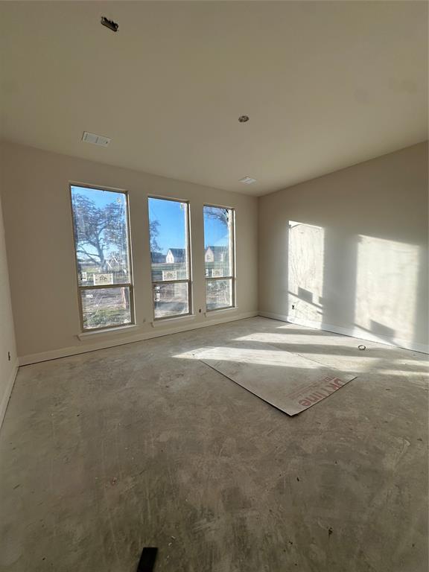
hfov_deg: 85.7
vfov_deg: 102.1
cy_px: 286
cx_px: 214
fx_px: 231
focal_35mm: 14
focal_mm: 2.22
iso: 40
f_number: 2.2
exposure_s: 1/842
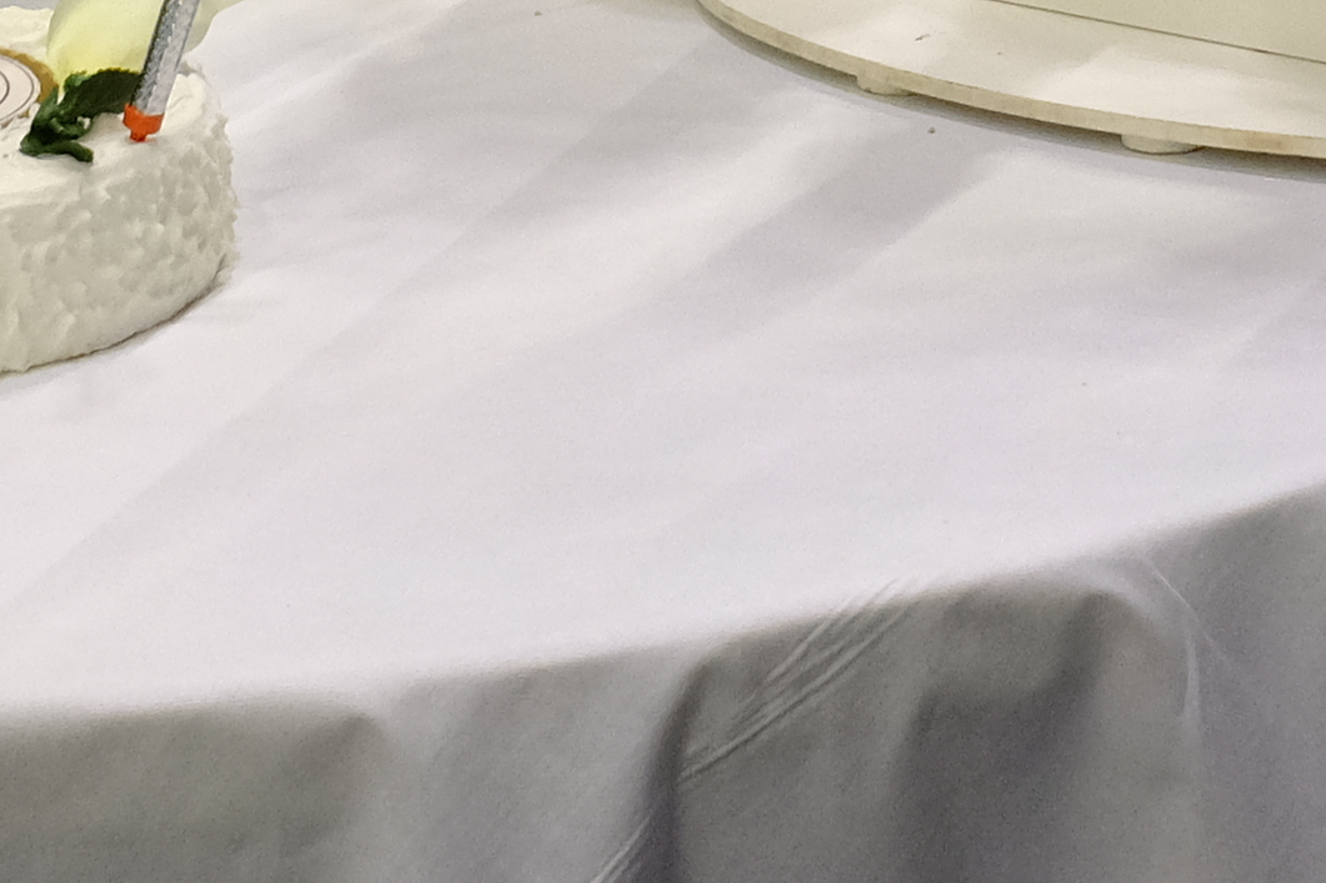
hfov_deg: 12.5
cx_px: 1061
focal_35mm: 164
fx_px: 6039
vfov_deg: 8.0
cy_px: -791
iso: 2000
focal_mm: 19.5
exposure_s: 1/160
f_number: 5
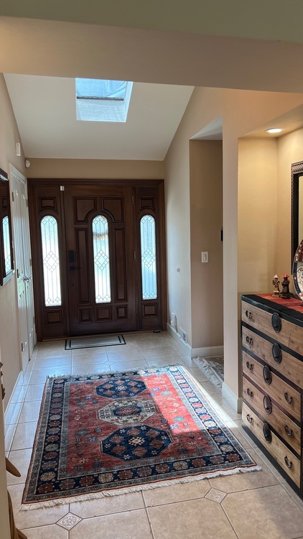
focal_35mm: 29
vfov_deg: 66.1
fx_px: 414
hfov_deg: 40.1
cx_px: 172
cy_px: 270
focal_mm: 5.7
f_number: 1.5
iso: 125
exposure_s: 1/120
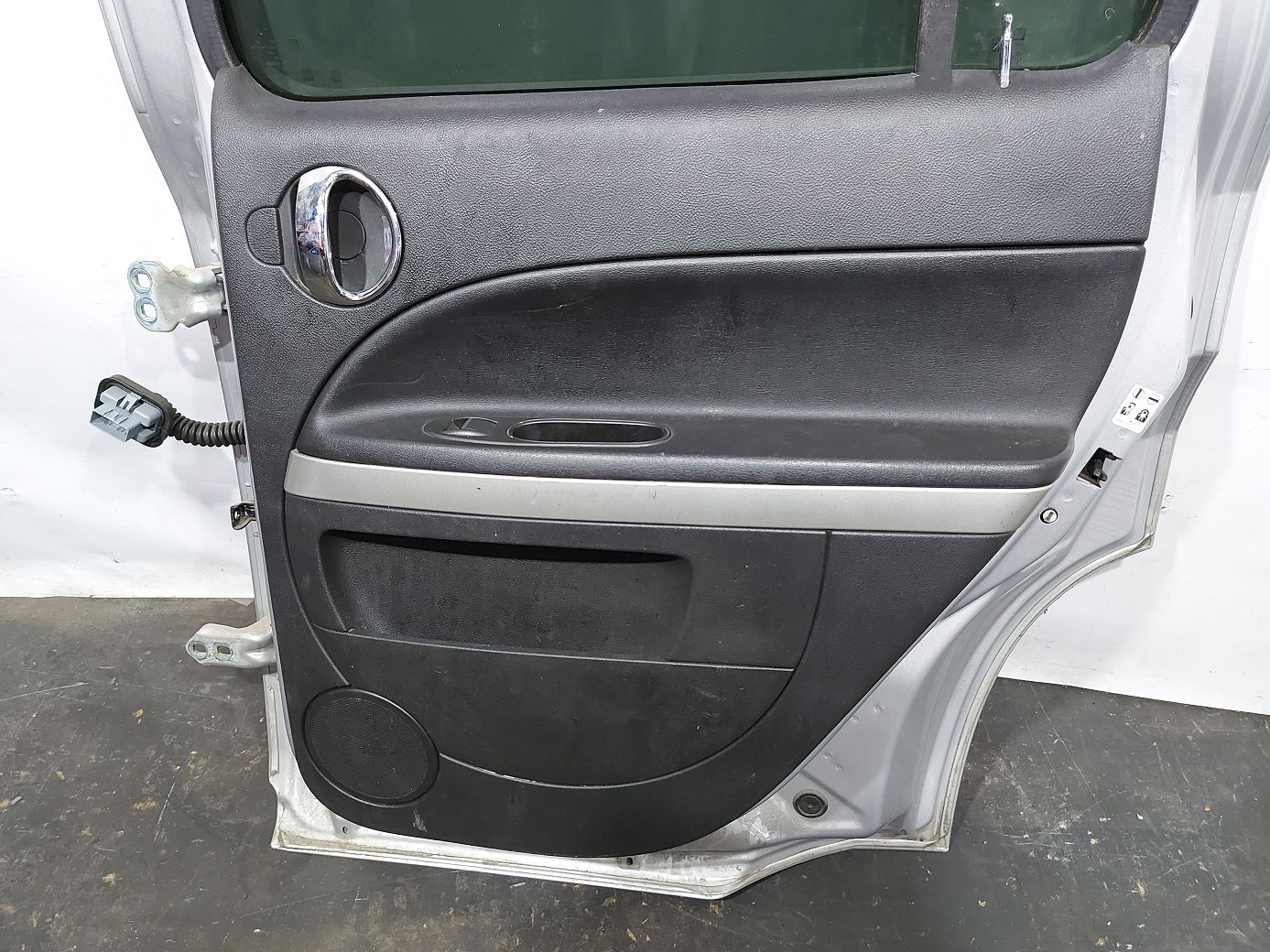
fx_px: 880
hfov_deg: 71.6
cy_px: 476
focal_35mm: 24
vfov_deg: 56.8
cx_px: 635
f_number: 1.8
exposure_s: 1/33
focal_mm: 5.23
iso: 250
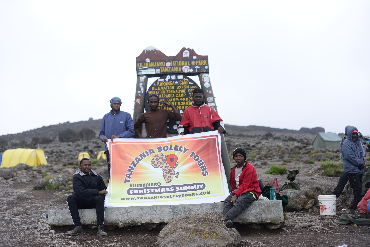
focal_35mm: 50
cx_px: 185
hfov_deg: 39.6
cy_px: 124
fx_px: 514
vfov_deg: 27.0
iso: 400
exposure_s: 1/4000
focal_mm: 50
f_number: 2.8
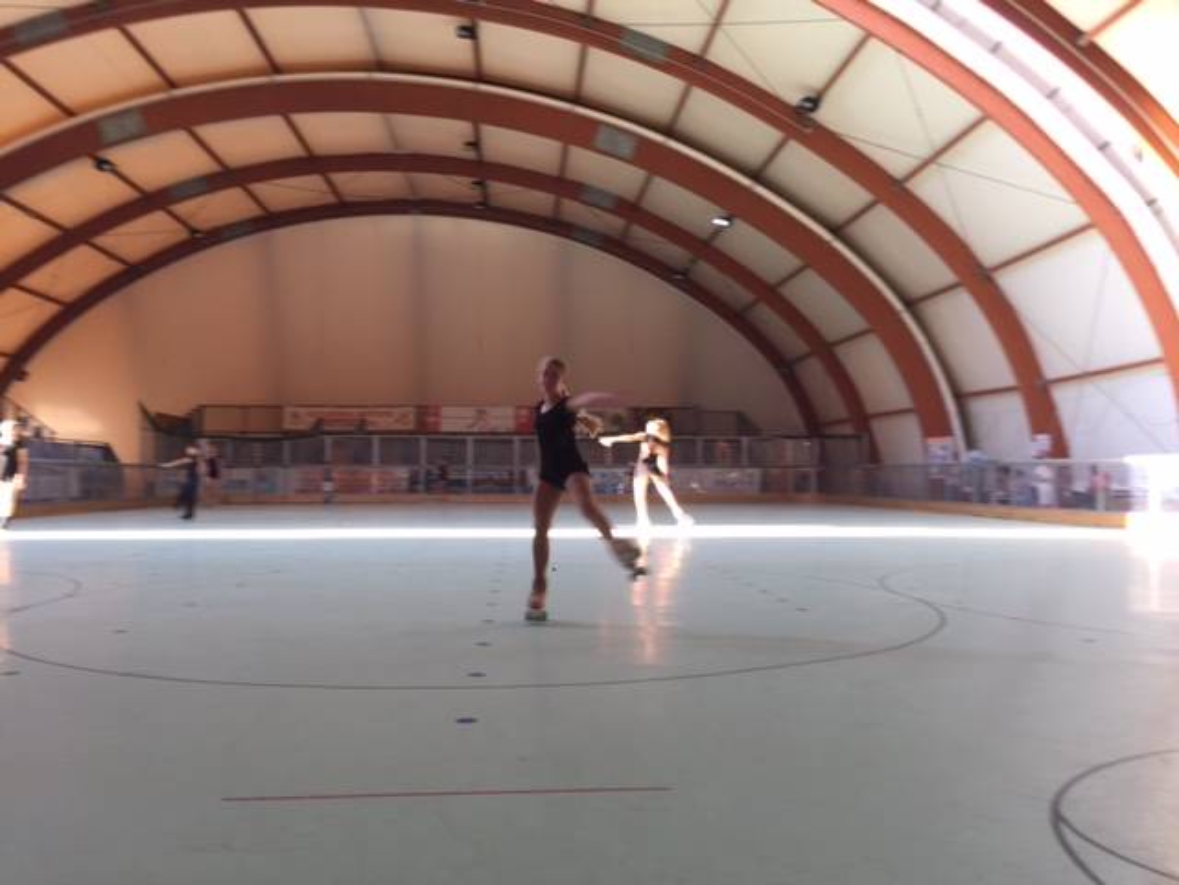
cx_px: 590
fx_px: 988
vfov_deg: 48.2
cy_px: 442
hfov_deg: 61.7
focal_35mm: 29
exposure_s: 1/50
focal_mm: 4.15
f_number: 2.2
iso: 32
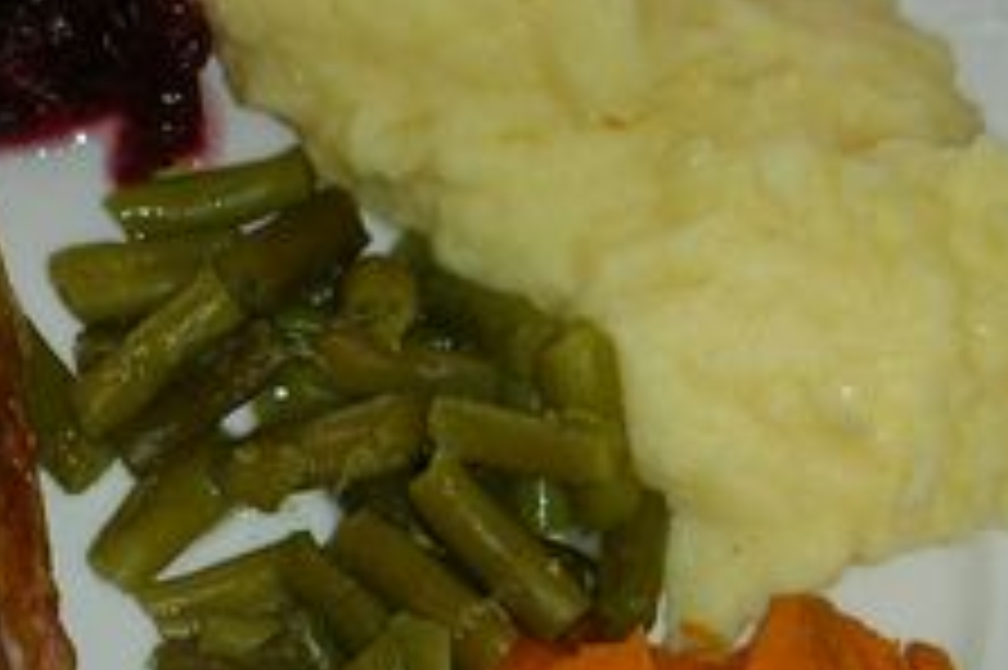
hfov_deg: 19.2
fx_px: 2910
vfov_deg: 13.1
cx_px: 50
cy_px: 567
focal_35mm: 104
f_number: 3
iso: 50
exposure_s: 1/60.1
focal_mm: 5.8
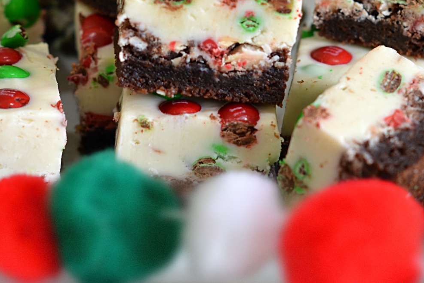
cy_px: 33
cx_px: 227
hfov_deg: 14.1
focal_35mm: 146
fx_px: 1720
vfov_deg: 9.4
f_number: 4.5
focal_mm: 50
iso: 100
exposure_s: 1/10
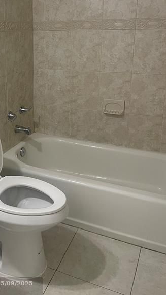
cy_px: 102
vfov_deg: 54.3
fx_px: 282
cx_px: 24
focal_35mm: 36
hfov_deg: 31.6
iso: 100
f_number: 1.6
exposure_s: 1/60
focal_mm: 5.1
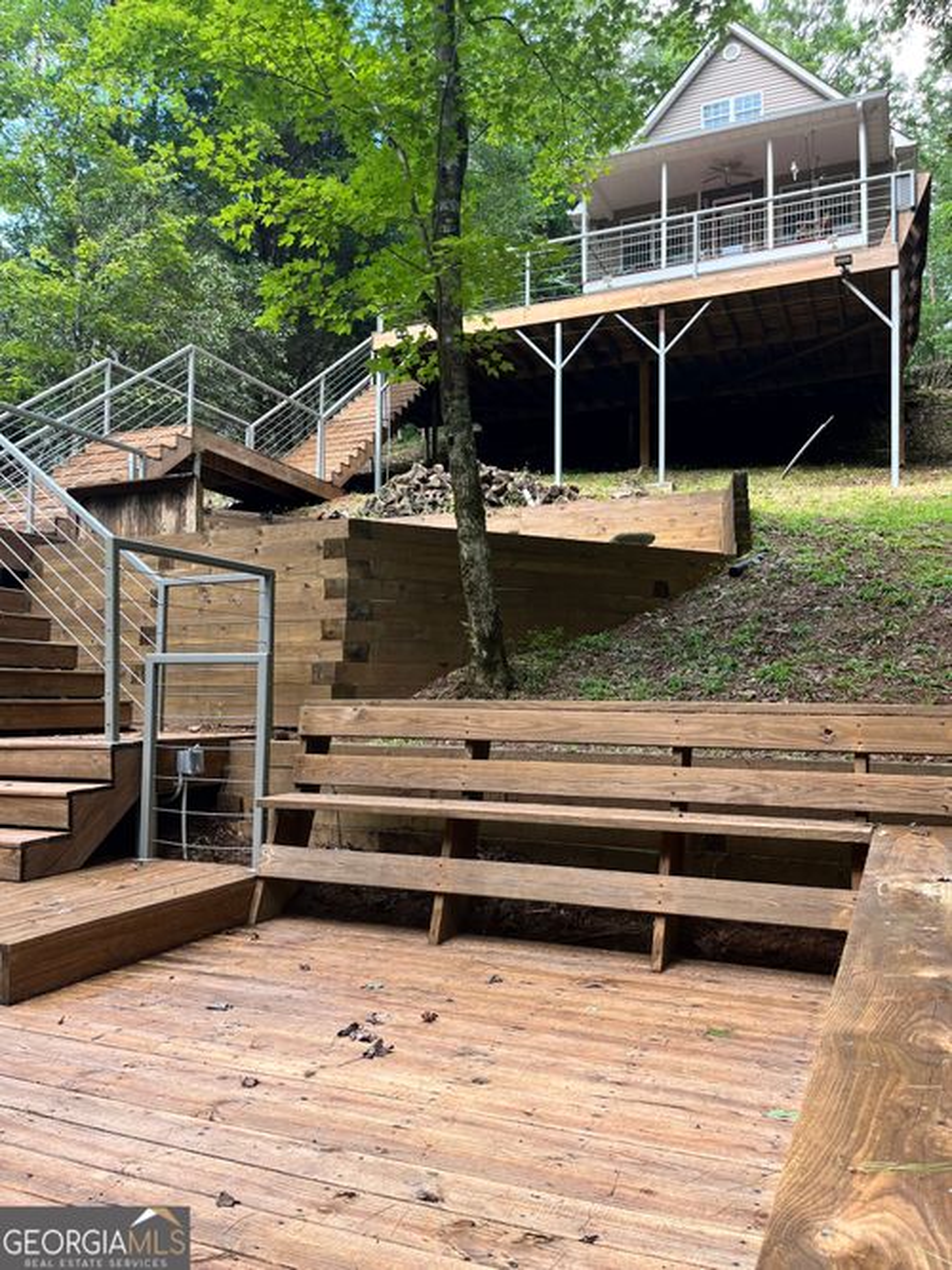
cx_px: 476
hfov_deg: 53.0
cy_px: 635
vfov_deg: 67.3
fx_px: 954
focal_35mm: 26
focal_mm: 5.1
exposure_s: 1/155
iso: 40
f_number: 1.6
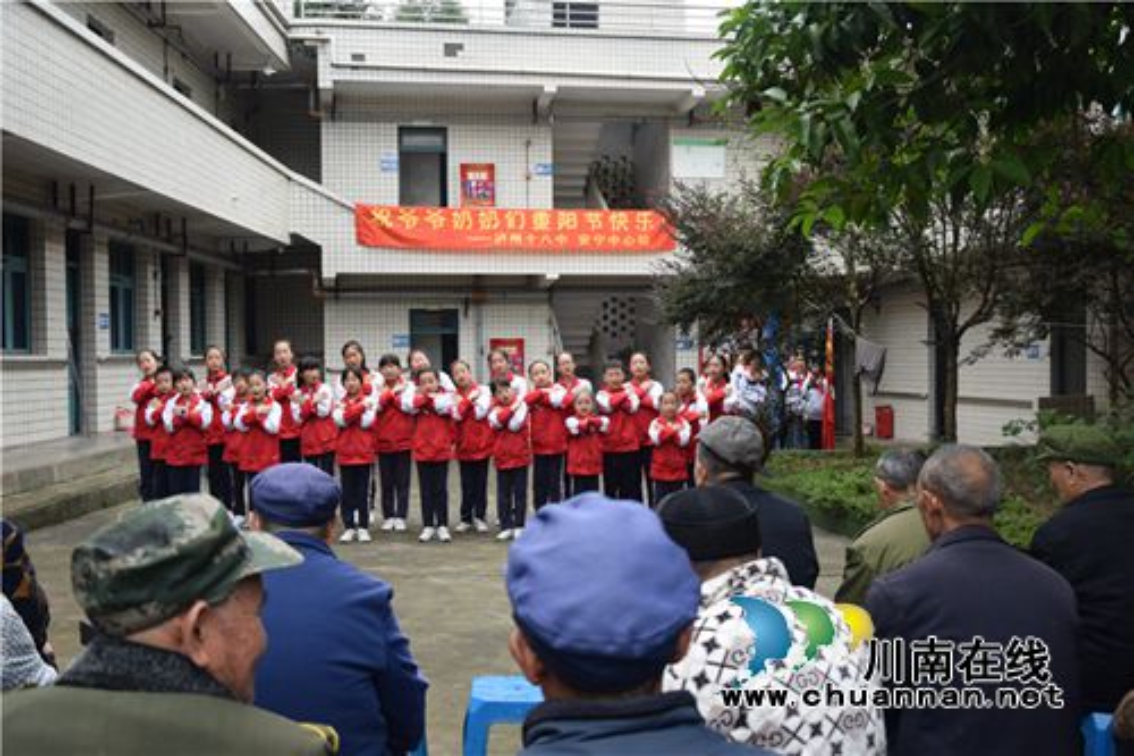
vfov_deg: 35.5
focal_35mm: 38
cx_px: 567
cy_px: 378
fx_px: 1181
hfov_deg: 51.3
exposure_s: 1/1000
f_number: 4
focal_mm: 25
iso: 800
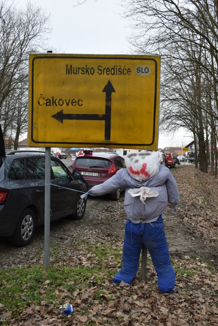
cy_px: 163
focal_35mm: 39
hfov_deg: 34.2
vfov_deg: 49.6
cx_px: 109
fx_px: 354
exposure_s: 1/250
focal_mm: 26
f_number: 5.6
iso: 220
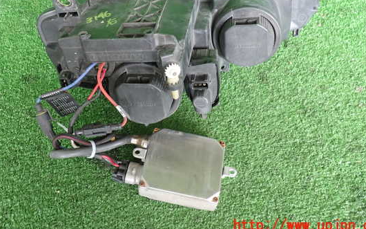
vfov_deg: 35.0
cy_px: 79
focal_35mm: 36
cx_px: 182
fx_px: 359
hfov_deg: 54.0
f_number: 2.3
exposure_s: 1/30
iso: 250
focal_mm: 5.4
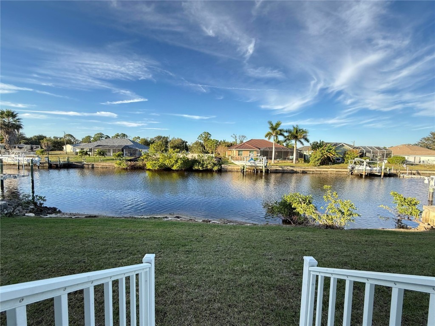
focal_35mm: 14
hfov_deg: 102.1
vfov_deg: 85.7
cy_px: 163
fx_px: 176
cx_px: 218
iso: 64
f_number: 2.2
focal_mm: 2.22
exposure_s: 1/540
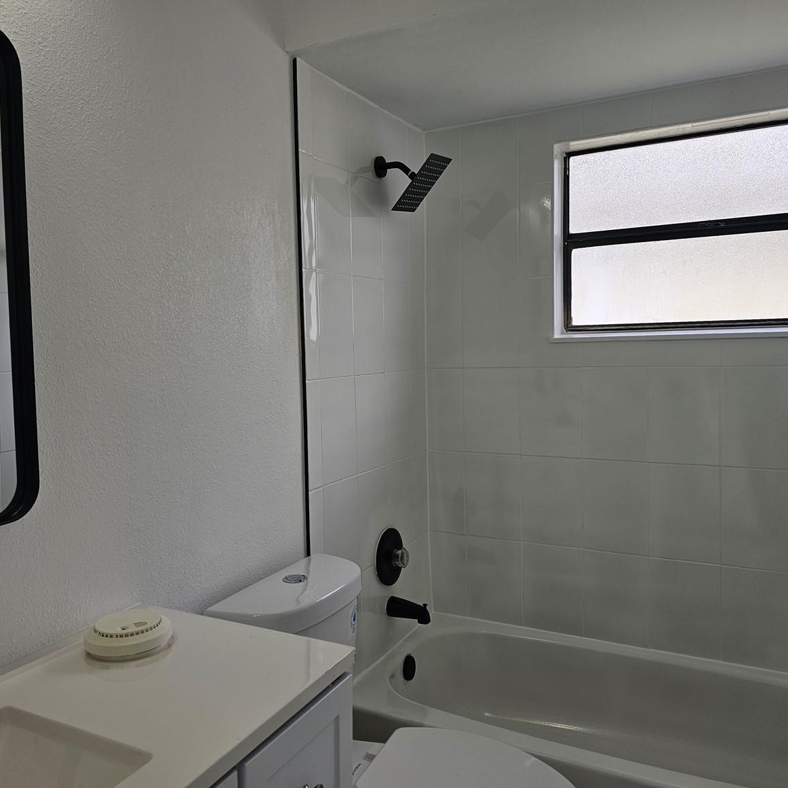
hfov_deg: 57.0
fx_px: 721
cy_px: 399
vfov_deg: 57.3
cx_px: 333
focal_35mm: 28
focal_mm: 6.3
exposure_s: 1/120
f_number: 1.7
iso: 16
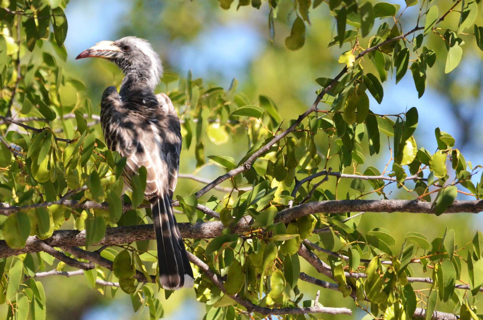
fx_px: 10042
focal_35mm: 750
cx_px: 242
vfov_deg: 1.8
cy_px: 160
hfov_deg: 2.8
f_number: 7.1
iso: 2500
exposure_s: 1/3200
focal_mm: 500
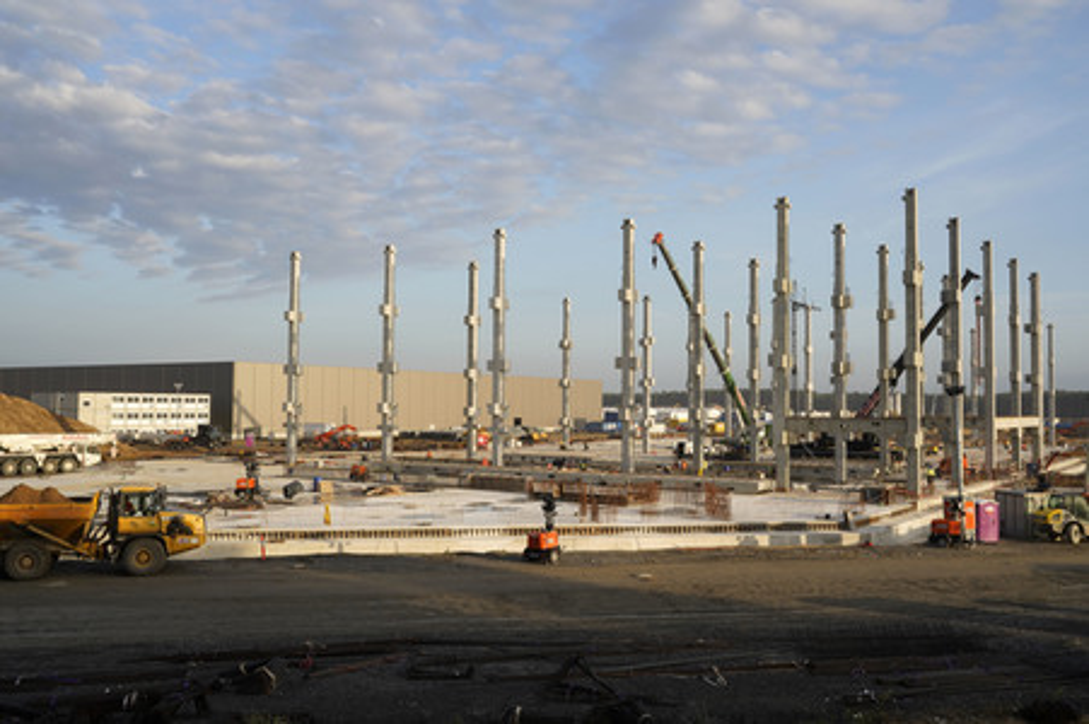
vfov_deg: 38.8
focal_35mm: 34
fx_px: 1028
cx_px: 544
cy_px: 362
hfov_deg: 55.8
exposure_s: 1/250
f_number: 11
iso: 320
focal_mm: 34
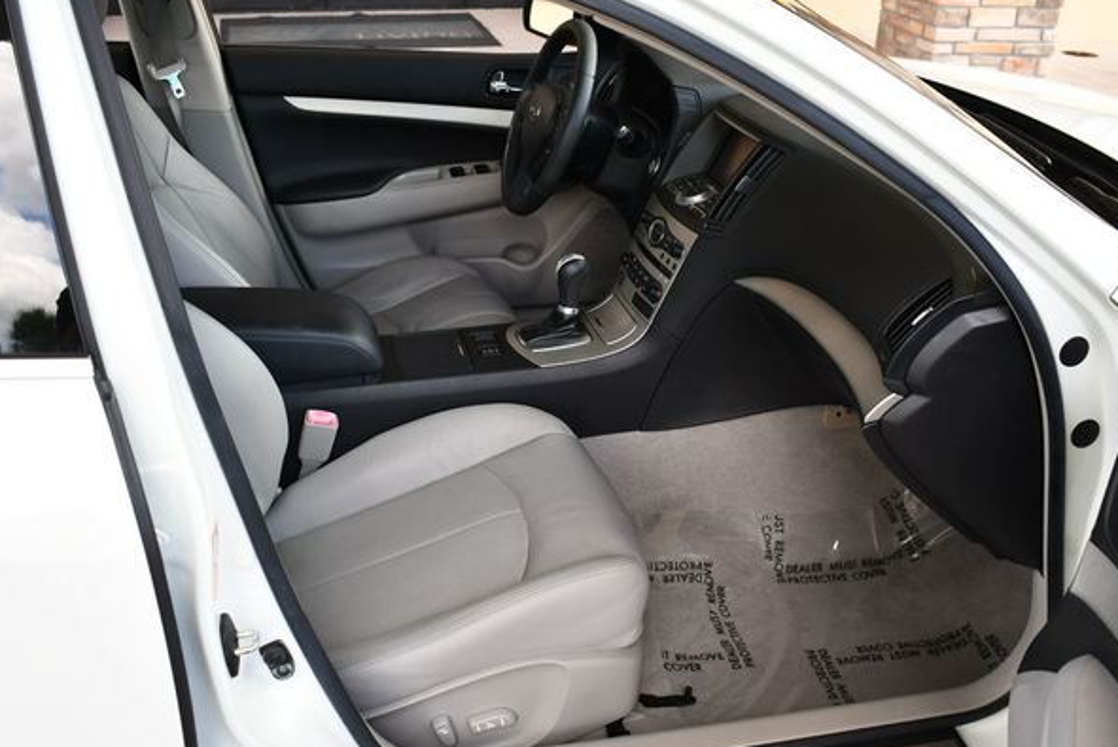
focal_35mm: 39
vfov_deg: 34.3
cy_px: 384
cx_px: 541
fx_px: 1212
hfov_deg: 49.5
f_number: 4.5
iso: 400
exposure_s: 1/250
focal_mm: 18
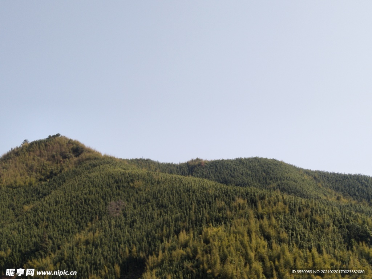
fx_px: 279
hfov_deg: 67.3
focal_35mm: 26
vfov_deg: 53.1
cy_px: 140
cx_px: 186
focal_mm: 3.88
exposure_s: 1/1425
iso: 50
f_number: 2
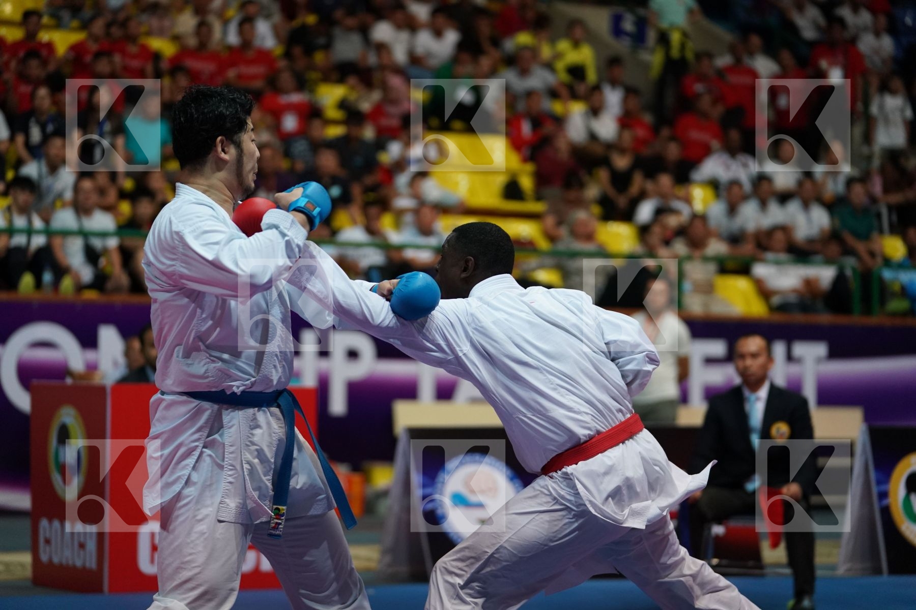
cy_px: 305
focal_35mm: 123
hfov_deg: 16.7
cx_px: 458
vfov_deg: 11.1
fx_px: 3129
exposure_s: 1/1000
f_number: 2.8
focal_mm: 123
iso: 3200
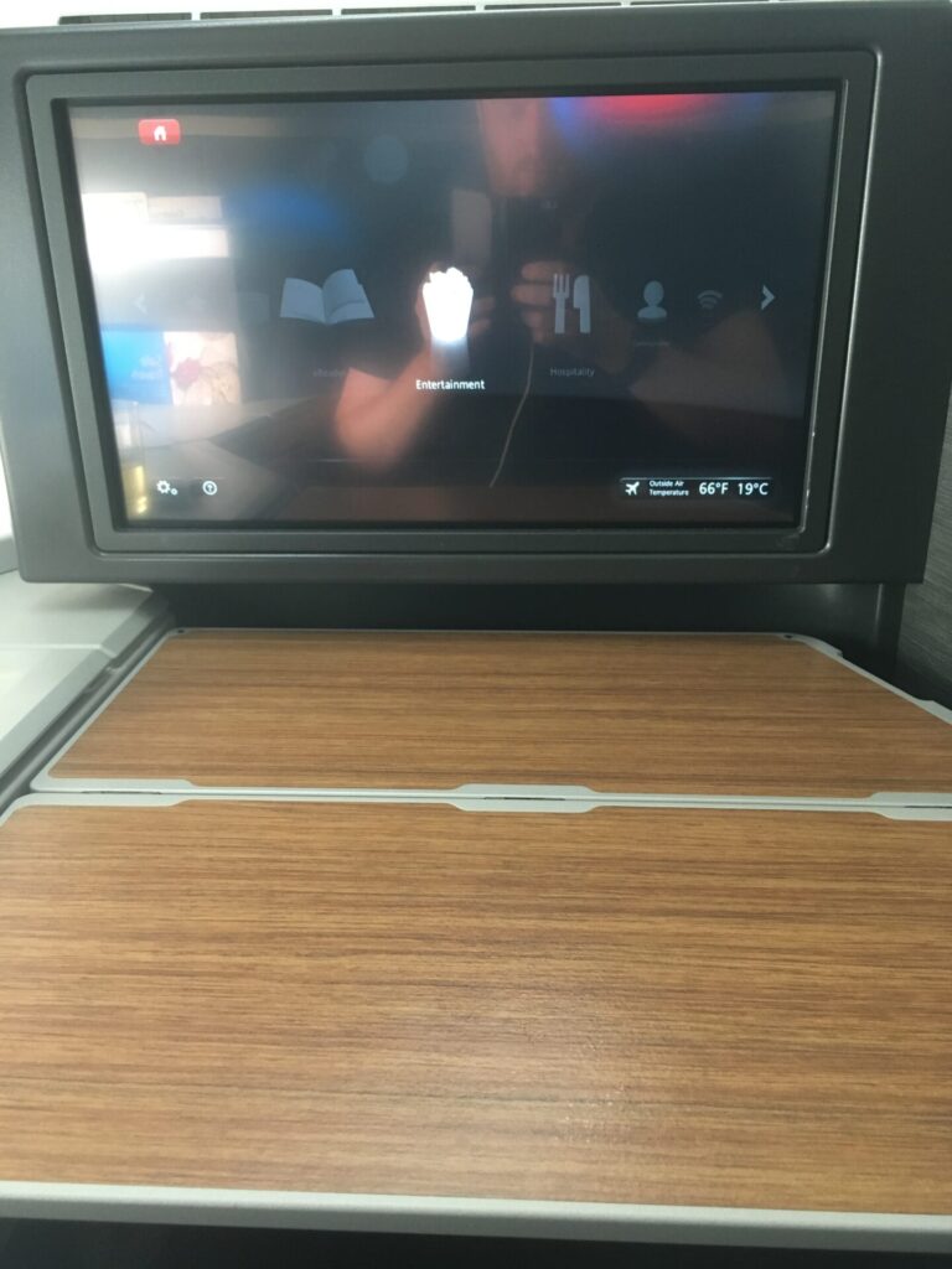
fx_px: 1063
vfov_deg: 61.7
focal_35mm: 29
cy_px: 634
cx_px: 476
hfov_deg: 48.2
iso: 160
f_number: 2.2
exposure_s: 1/33
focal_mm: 4.15
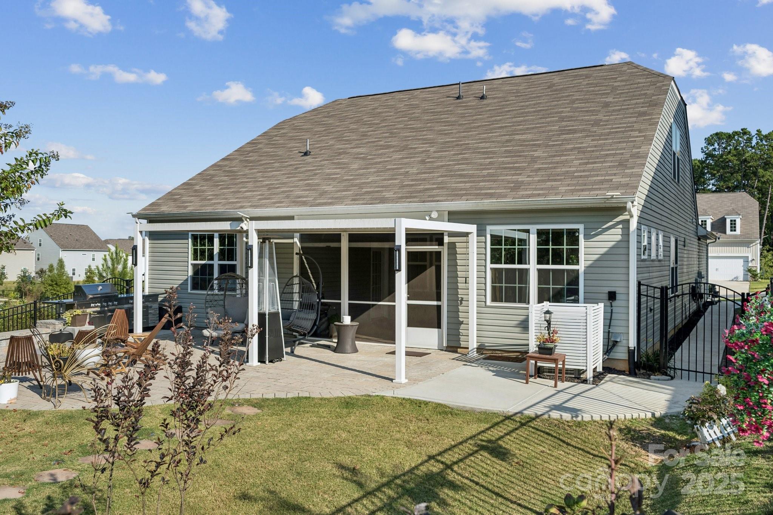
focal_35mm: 29
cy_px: 258
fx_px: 623
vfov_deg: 45.0
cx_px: 386
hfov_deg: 63.7
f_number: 5
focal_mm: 29
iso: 100
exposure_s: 1/800
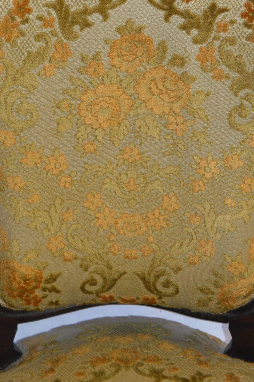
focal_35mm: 91
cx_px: 131
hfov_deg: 15.0
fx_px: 965
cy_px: 89
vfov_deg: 22.2
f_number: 5
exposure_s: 1/60
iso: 1000
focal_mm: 34
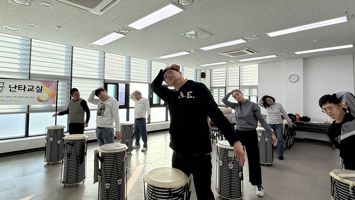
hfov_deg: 86.5
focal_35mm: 20
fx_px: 188
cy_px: 90
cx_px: 167
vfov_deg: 55.8
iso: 50
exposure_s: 1/294
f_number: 2.2
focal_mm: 2.22
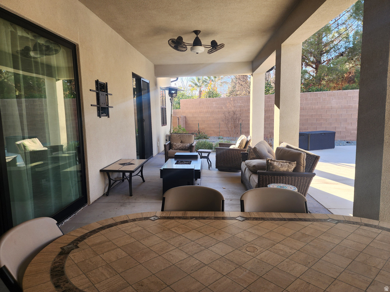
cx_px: 195
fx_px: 259
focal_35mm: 23
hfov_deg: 73.9
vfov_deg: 58.9
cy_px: 146
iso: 50
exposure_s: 1/180
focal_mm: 6.4
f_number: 1.8
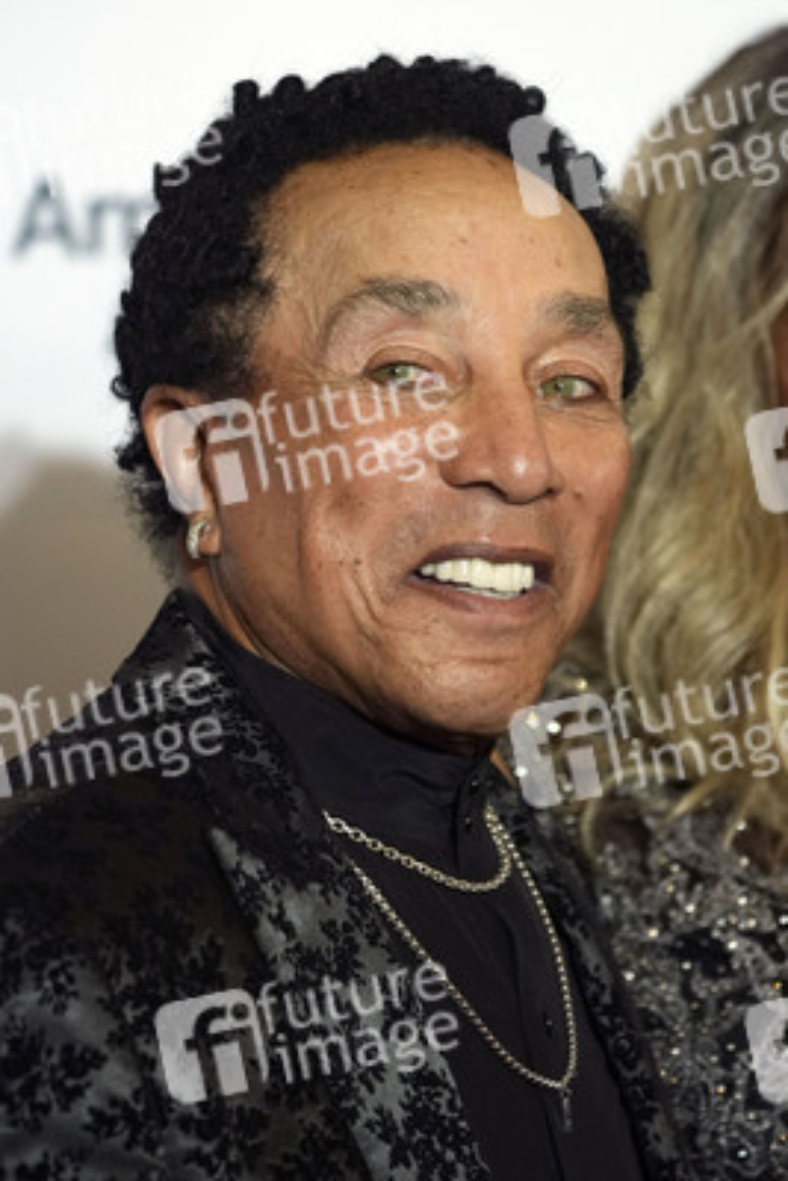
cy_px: 590
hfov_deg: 5.4
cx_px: 394
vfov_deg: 8.0
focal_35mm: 256
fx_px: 8397
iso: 5000
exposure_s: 1/400
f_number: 5.6
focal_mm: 256
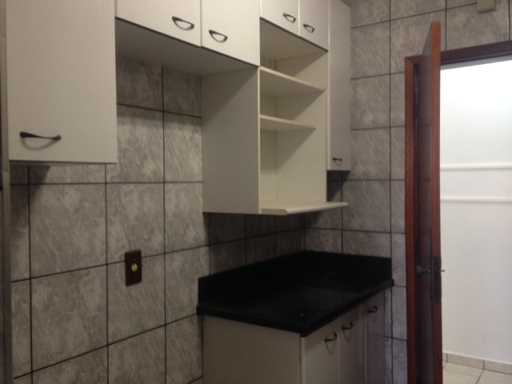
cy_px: 192
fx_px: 518
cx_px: 256
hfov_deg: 52.6
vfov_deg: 40.7
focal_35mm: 35
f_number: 2.4
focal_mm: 4.28
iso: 100
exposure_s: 1/20
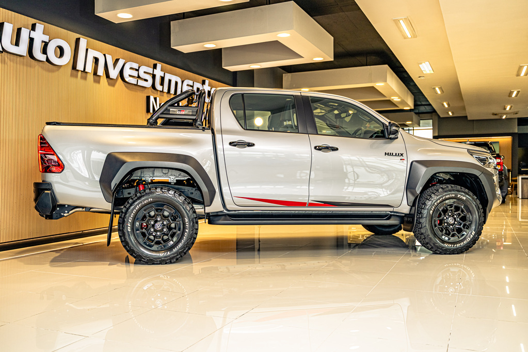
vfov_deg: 39.4
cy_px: 176
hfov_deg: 56.5
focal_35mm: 34
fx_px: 491
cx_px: 264
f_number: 2.8
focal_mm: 33.5
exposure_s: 1/200
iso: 400
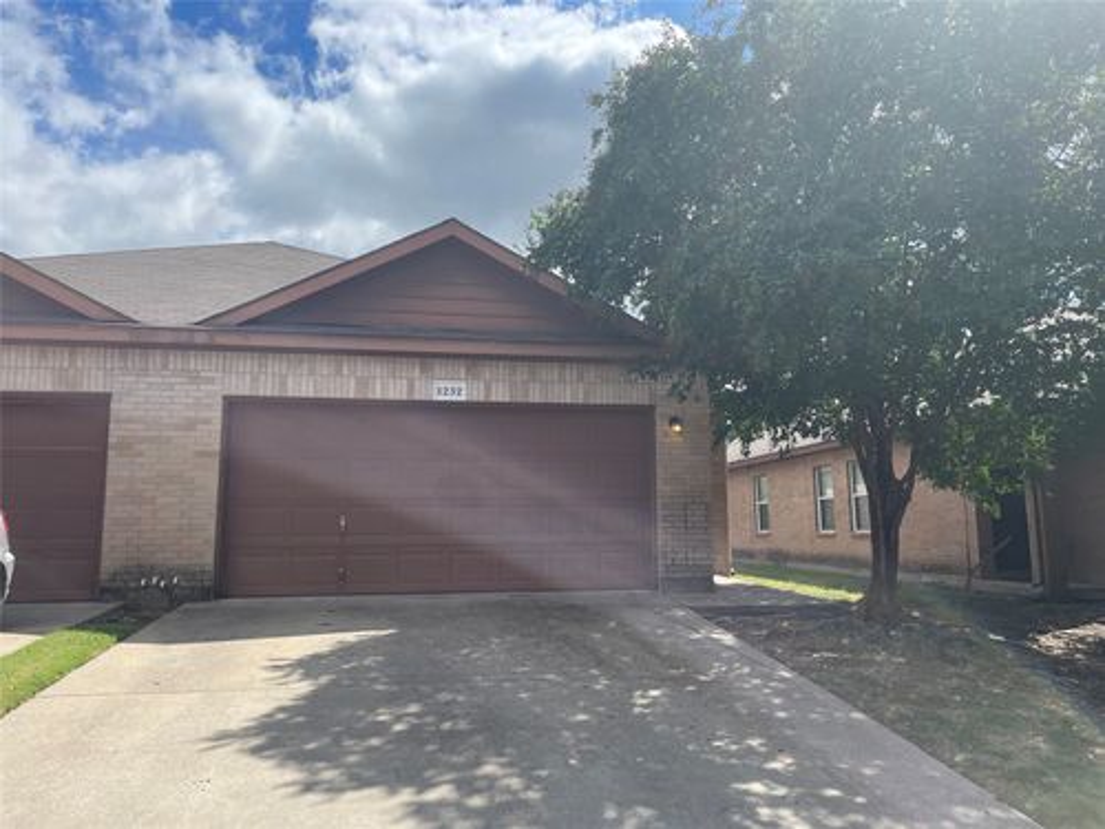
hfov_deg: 67.3
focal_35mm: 26
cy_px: 414
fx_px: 830
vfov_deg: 53.1
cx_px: 552
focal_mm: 4.2
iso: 32
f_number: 1.6
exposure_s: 1/3205
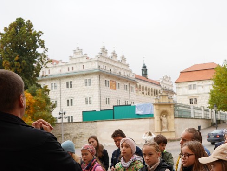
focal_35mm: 44
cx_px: 161
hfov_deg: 42.0
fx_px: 289
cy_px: 116
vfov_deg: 32.6
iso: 160
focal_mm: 28
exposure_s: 1/125
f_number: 3.5
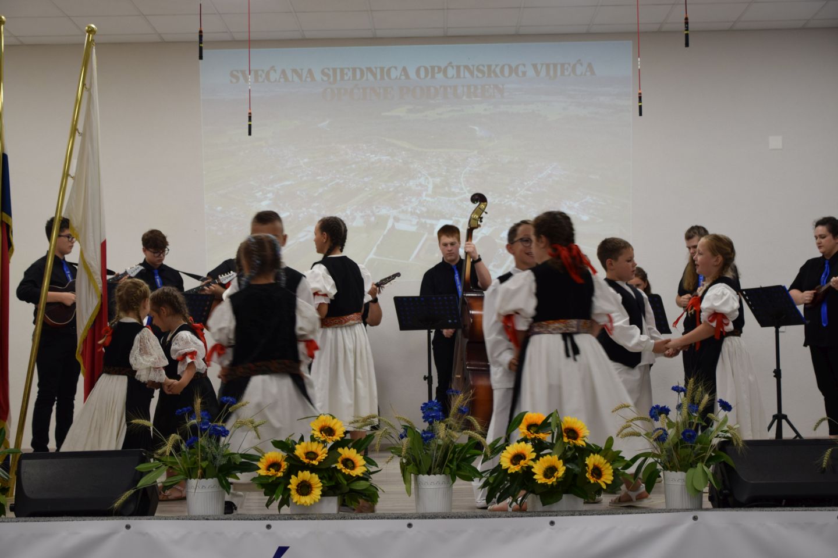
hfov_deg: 33.4
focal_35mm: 60
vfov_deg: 22.6
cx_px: 419
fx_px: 1397
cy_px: 279
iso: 560
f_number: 4.2
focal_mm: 40
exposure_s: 1/60
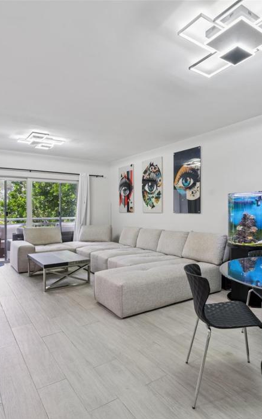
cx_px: 172
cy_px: 215
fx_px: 265
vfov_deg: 76.5
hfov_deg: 51.7
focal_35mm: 23
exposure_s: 1/13
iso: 320
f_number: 9
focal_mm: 14.8
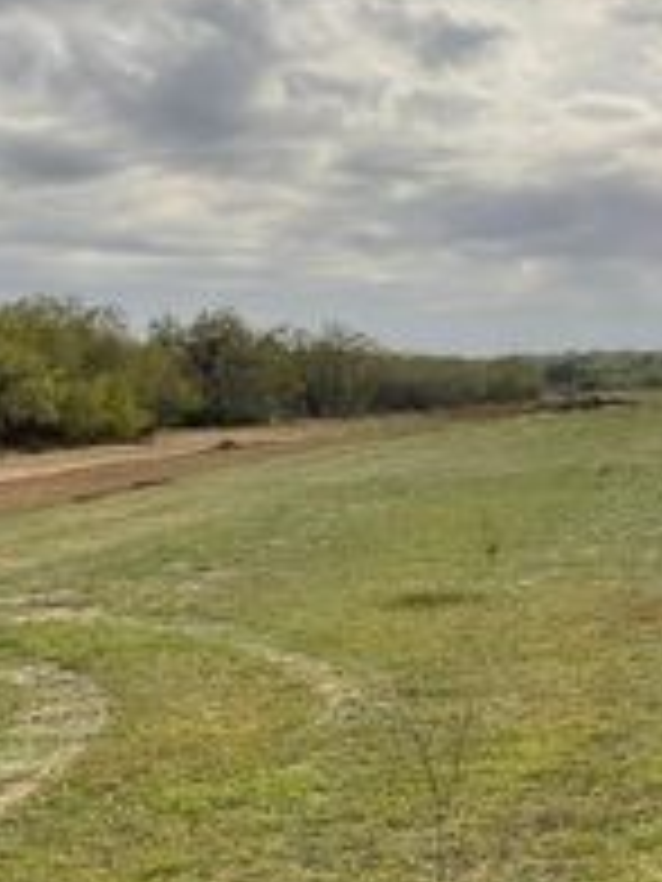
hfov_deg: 18.9
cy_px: 560
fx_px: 1887
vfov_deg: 26.2
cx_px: 784
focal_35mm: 74
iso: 16
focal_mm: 3
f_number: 1.8
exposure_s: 1/1786
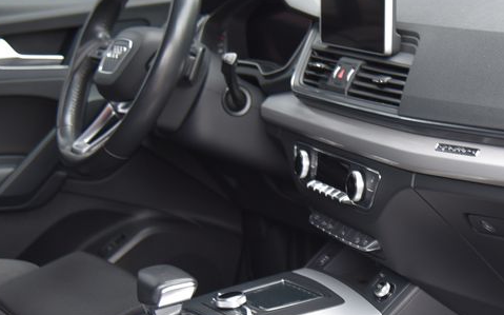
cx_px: 426
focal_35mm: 96
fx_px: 1318
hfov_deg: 21.3
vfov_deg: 13.6
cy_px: 147
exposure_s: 1/20
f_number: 4
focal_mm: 44
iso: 500
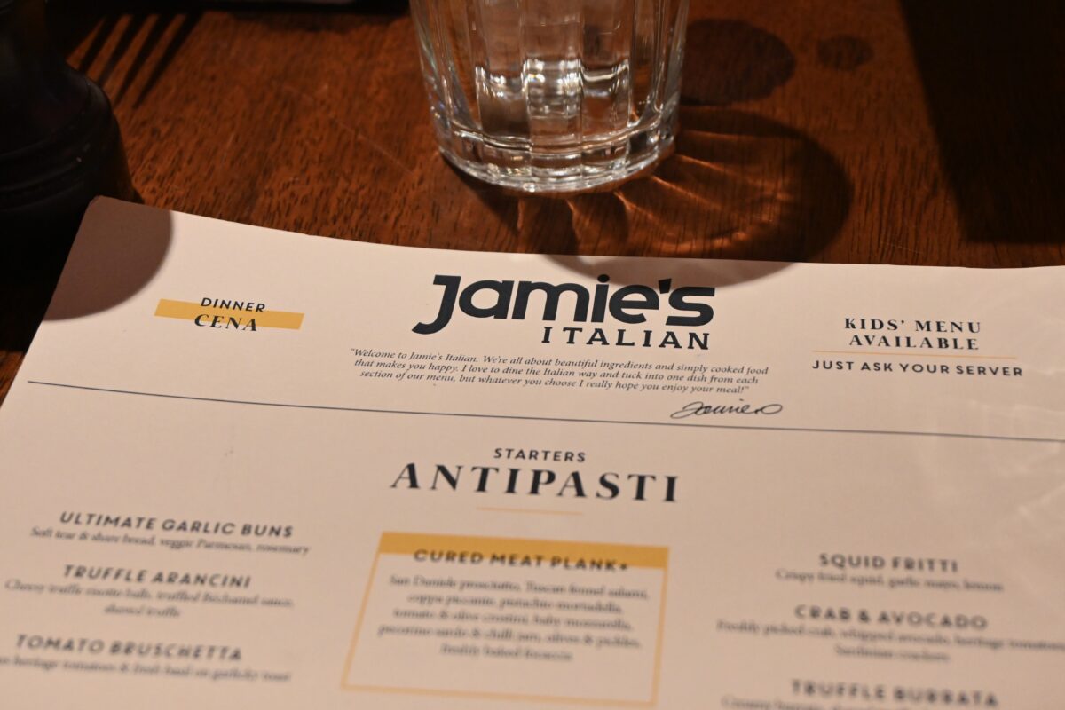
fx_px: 1730
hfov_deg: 34.2
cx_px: 532
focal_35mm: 58
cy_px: 355
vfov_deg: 23.2
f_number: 5.6
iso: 3200
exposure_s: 1/80
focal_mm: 39
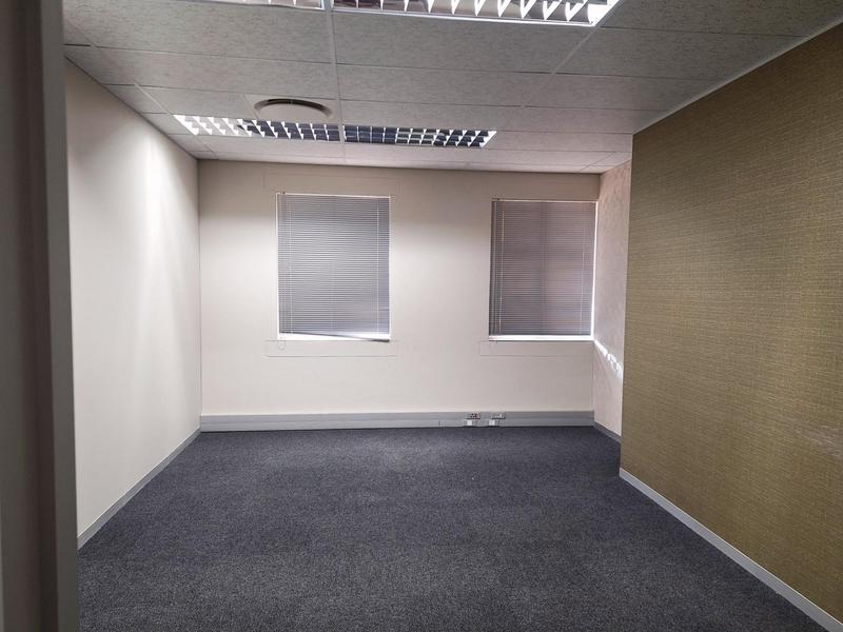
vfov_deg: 58.9
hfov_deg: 73.9
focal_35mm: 23
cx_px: 422
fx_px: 560
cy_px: 316
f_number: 1.8
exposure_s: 1/50
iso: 80
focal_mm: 5.54
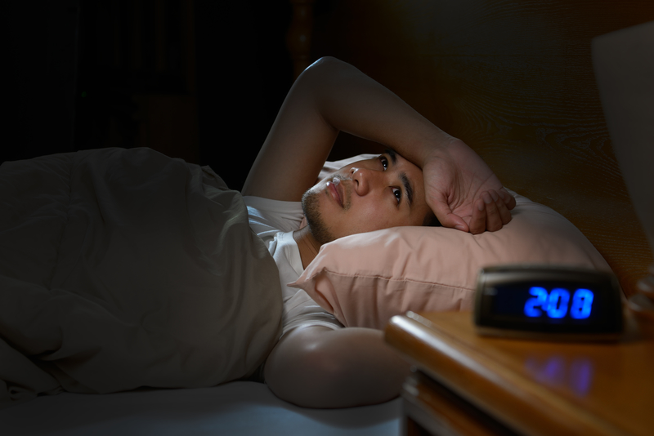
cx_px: 327
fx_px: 1272
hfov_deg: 28.8
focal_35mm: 70
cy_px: 218
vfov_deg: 19.5
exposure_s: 1/30
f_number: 4.5
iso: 200
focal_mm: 70
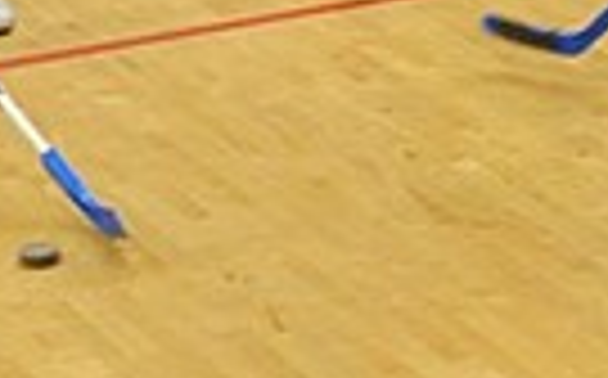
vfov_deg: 6.0
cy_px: -148
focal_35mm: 218
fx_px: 3608
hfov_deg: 9.4
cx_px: 824
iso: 4000
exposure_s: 1/320
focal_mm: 45
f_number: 3.2
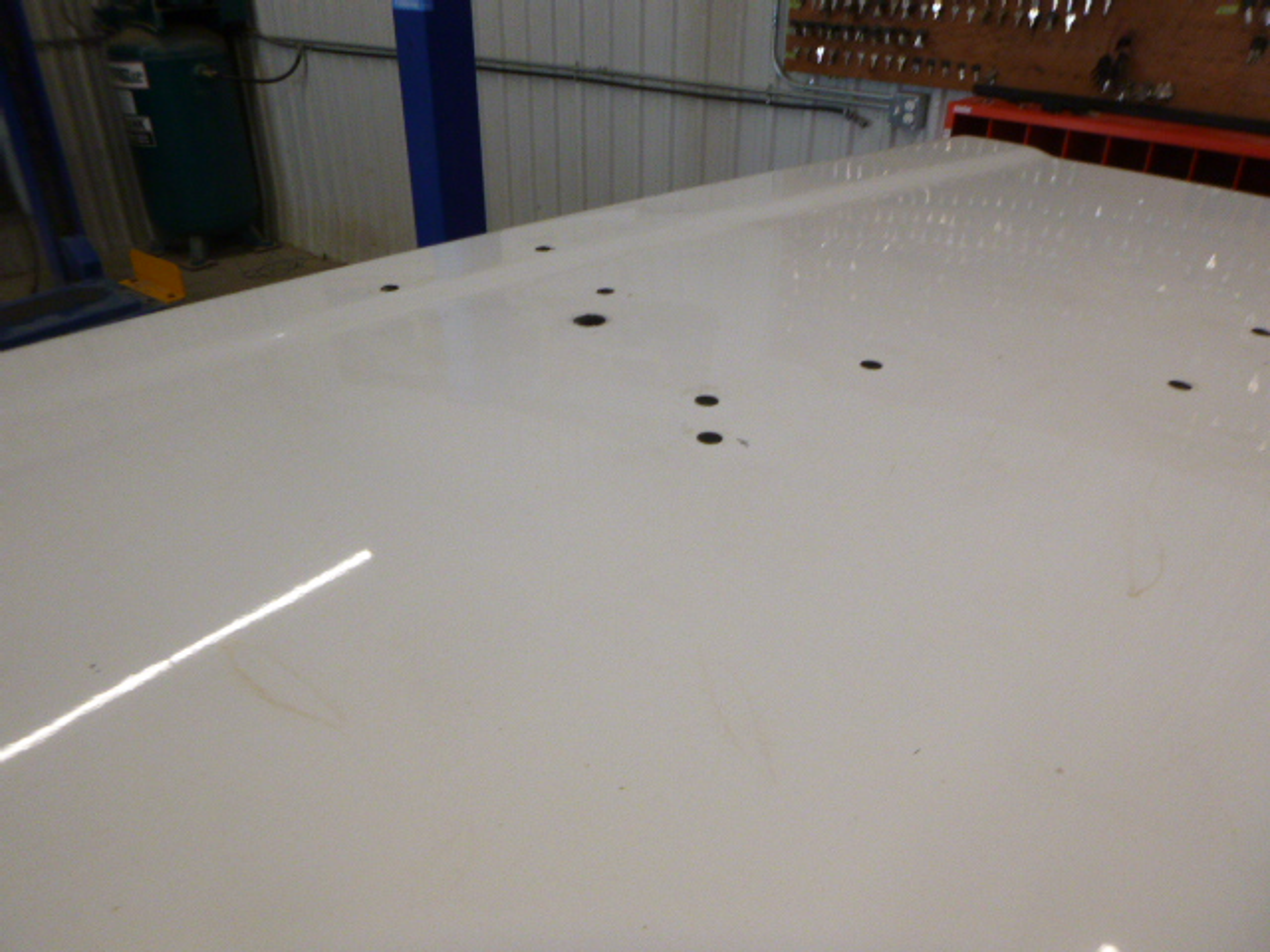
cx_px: 635
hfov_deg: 69.4
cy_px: 476
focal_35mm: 25
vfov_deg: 54.9
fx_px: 917
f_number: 3.9
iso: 200
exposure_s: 1/60
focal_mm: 4.5
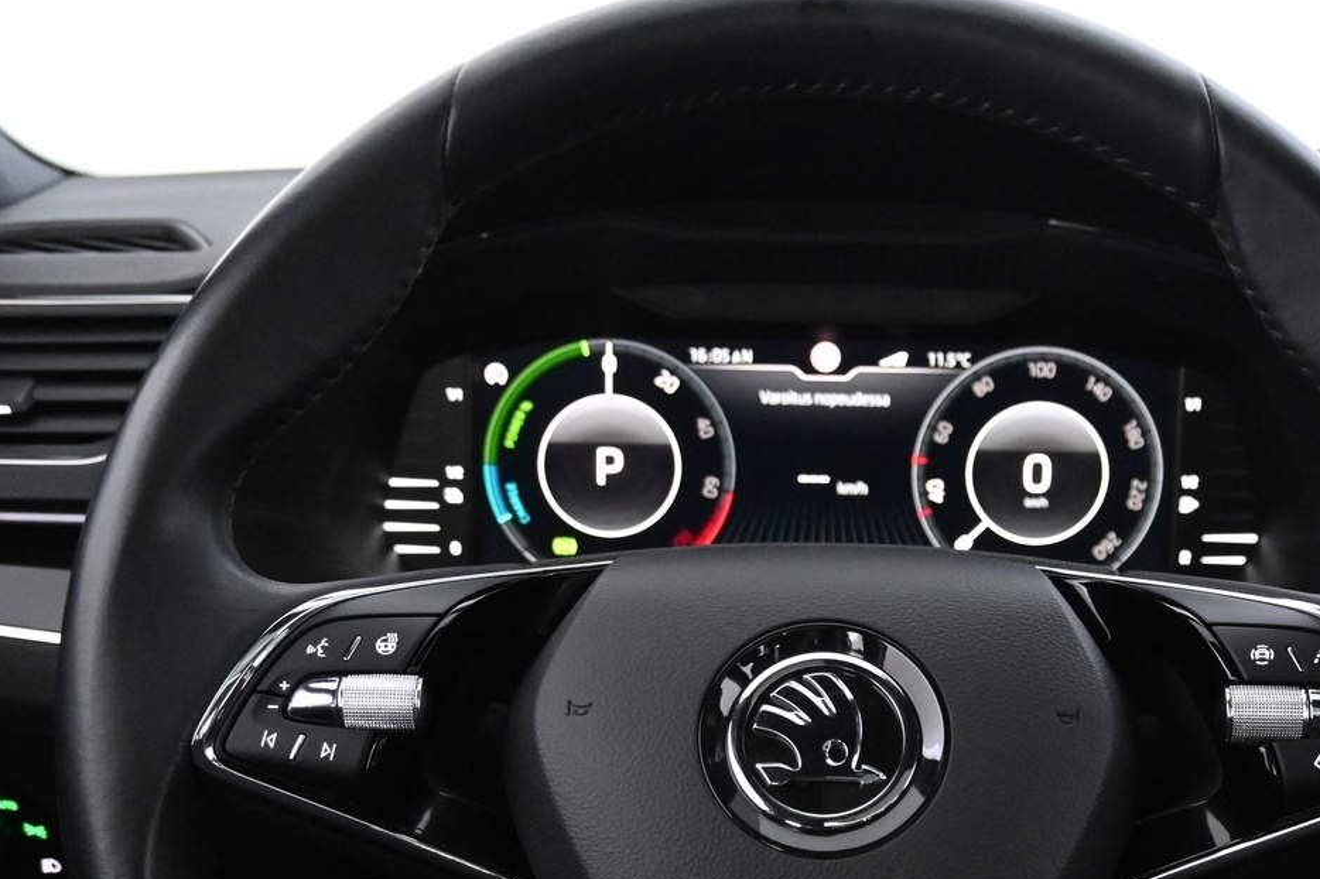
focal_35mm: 60
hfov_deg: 33.3
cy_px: 733
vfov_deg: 22.3
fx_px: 2194
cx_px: 827
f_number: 4.2
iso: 5600
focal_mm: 23
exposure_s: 1/40
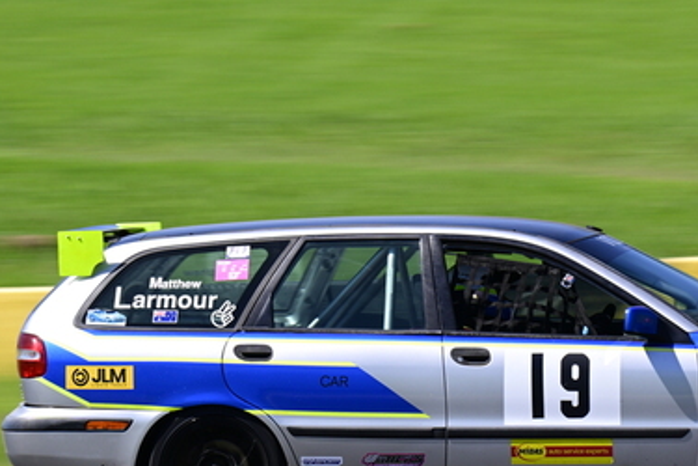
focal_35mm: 384
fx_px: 7445
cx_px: 549
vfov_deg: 3.6
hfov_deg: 5.4
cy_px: 213
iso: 80
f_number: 11
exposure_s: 1/100
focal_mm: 180
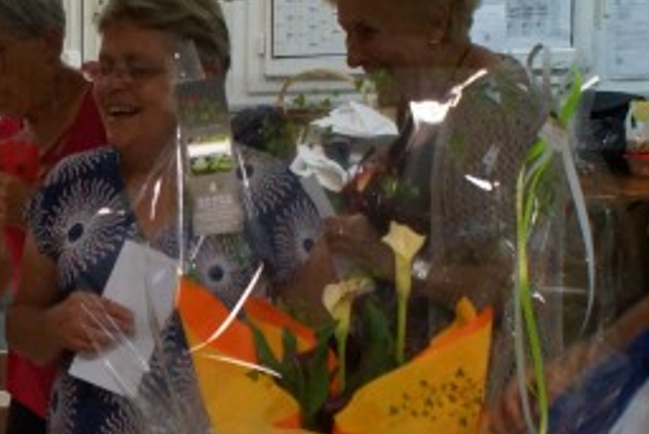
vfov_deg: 9.5
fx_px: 2597
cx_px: -3
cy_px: 310
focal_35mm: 144
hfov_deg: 14.0
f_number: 4.5
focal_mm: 24
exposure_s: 1/160
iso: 1250
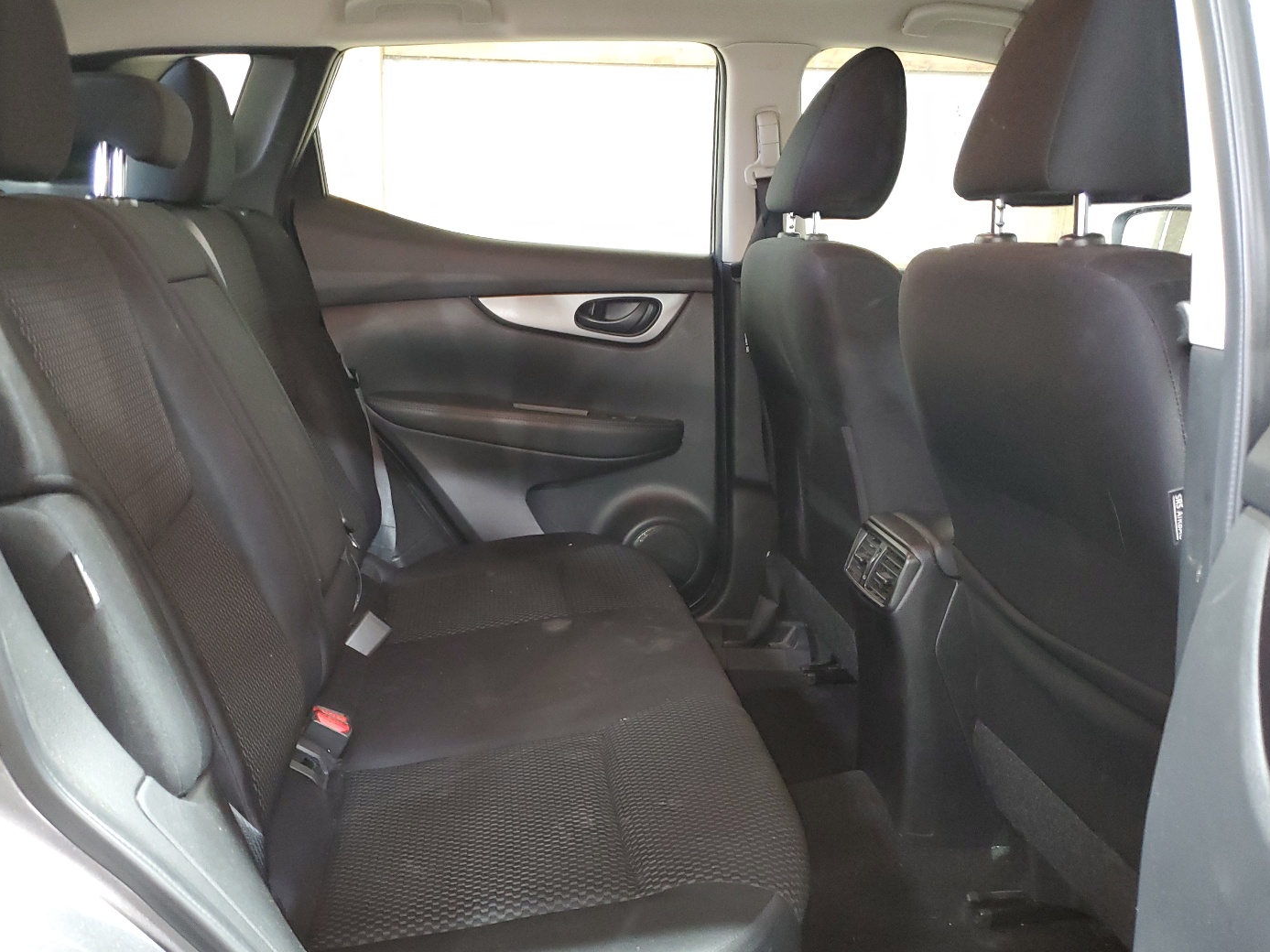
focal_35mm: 30
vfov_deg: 46.7
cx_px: 570
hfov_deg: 59.8
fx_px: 1101
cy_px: 542
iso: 321
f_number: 1.5
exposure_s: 1/15
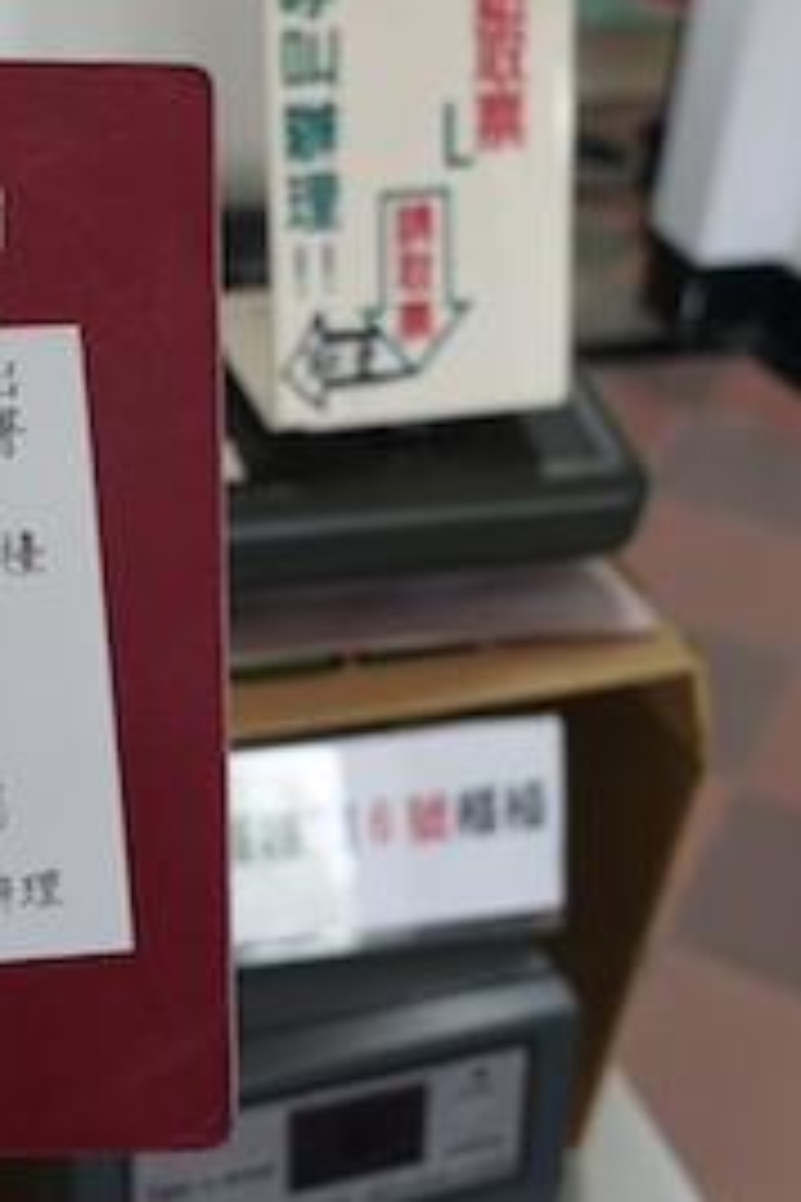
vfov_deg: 36.9
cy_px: 554
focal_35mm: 54
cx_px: 135
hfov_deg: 24.6
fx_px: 1802
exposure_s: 1/60
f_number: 2.8
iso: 125
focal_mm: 8.8
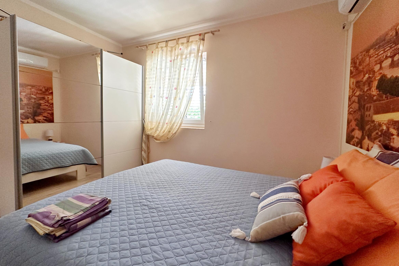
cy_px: 126
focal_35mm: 16
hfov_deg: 96.7
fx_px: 177
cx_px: 194
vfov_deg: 73.7
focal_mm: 2.22
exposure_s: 1/100
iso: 250
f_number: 2.2
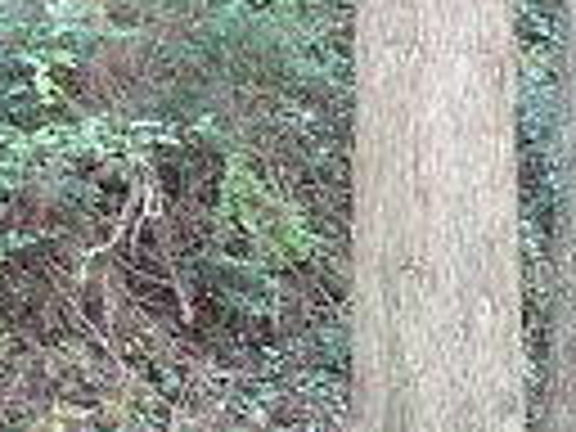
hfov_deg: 16.8
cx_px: 792
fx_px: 1814
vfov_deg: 13.5
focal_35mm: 109
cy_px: 310
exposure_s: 1/13
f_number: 2.8
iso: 200
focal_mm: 7.4
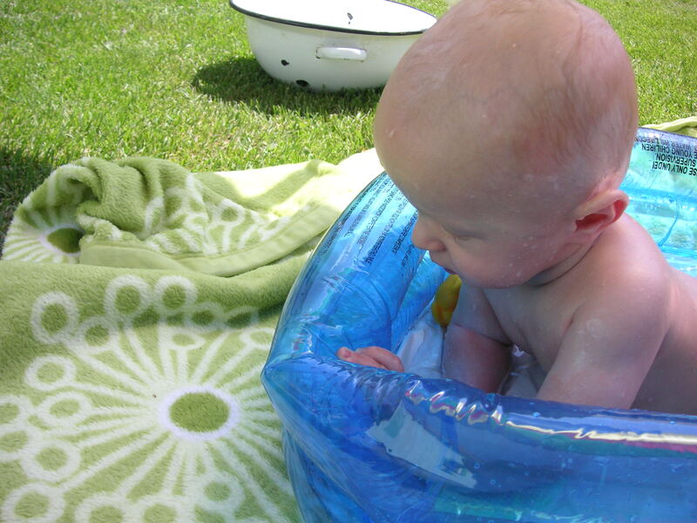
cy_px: 262
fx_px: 745
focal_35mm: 37
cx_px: 348
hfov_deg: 50.1
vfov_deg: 38.7
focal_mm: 6.1
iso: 50
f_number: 2.8
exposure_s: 1/750
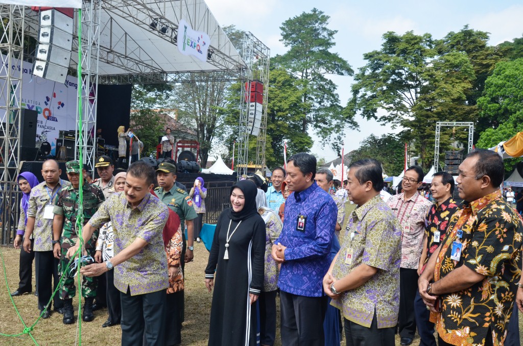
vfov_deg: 39.8
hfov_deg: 57.3
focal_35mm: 33
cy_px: 173
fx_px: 478
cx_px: 262
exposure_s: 1/250
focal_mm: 22
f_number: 8
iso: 200
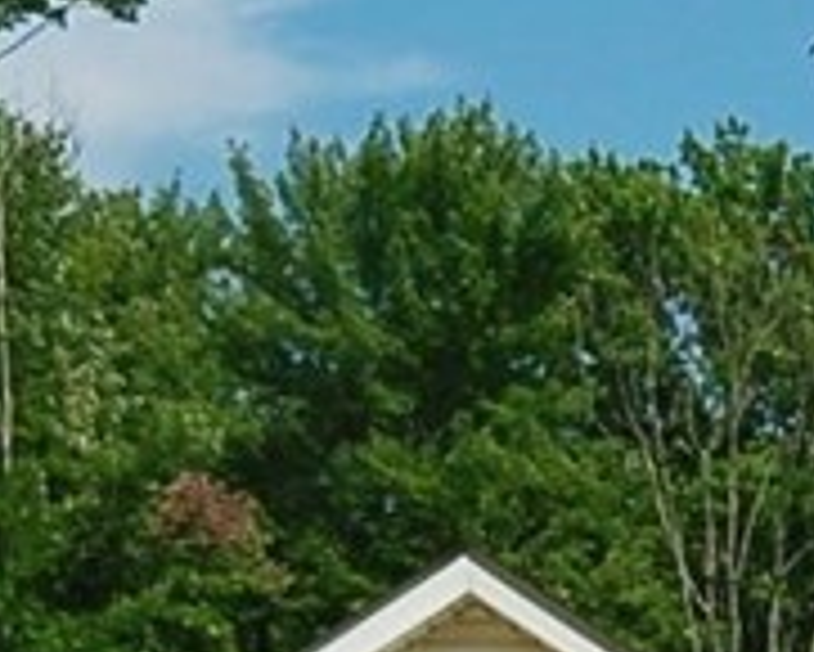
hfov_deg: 11.2
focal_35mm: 169
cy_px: 1326
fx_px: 4074
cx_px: 929
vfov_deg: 8.6
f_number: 10
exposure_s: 1/400
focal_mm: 20
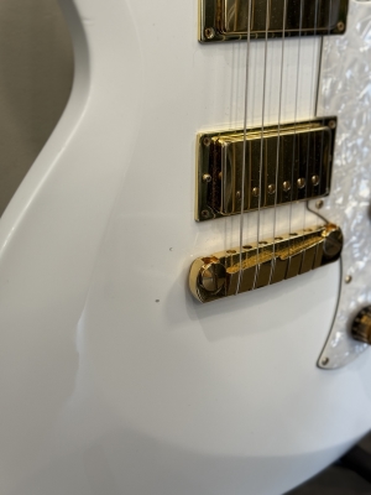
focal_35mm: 48
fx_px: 686
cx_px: 186
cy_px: 248
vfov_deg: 39.7
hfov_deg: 30.3
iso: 80
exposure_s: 1/60
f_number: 1.78
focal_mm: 6.76
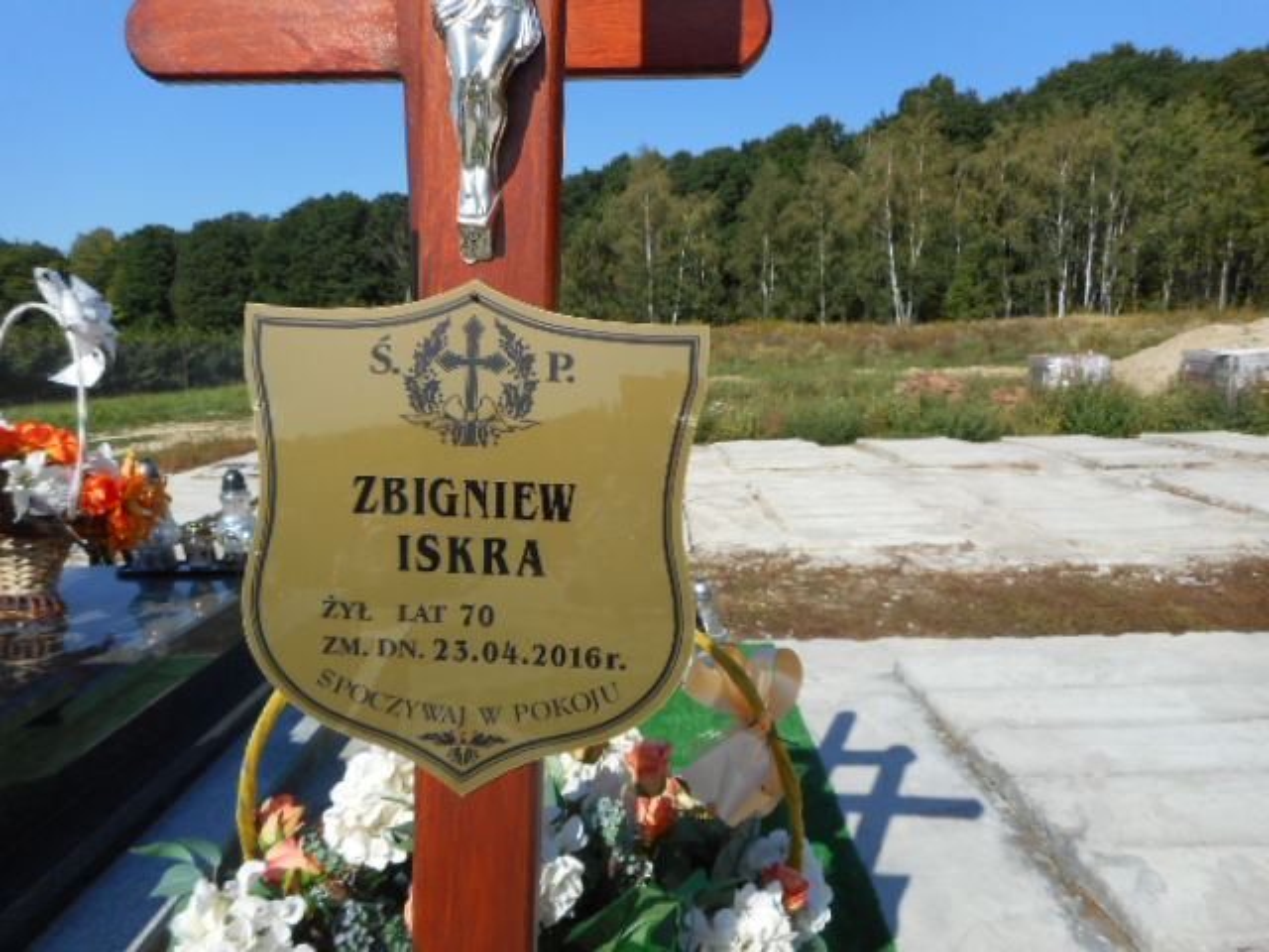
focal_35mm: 25
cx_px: 634
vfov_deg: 54.9
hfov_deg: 69.4
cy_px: 476
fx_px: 916
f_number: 3.7
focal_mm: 4.5
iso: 80
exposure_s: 1/800
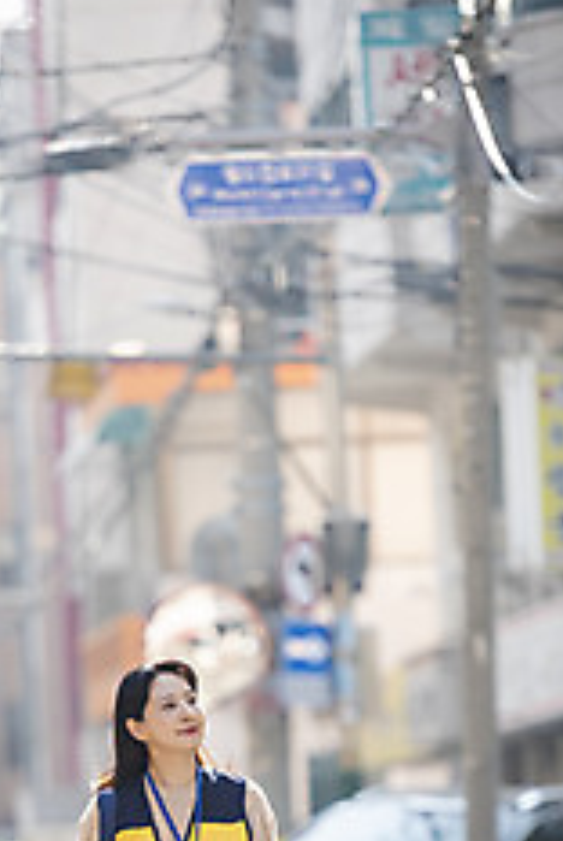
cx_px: 236
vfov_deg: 6.0
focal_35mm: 343
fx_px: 8022
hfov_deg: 4.0
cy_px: 715
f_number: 2.8
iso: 160
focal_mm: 200
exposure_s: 1/800
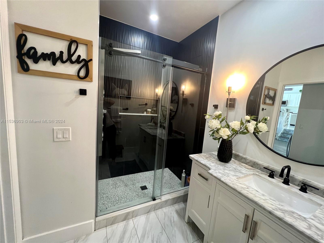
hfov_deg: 106.2
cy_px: 122
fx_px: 122
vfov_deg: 89.9
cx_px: 162
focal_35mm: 13
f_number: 1.8
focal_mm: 1.57
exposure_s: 1/60
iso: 250
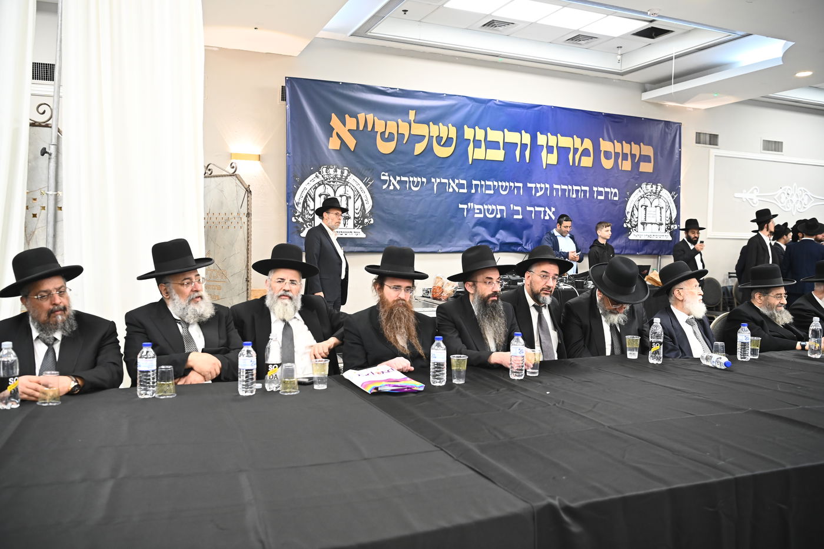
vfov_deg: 43.6
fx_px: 686
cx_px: 412
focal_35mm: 30
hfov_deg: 62.0
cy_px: 274
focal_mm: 30
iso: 2000
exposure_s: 1/160
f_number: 4
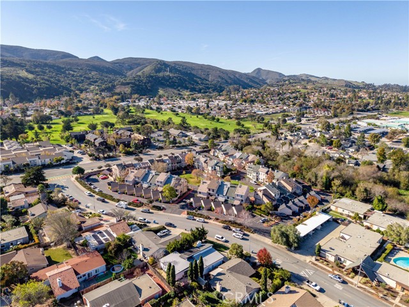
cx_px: 204
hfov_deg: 71.6
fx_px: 284
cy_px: 154
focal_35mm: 24
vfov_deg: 56.8
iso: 100
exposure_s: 1/2000
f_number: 1.8
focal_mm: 8.67
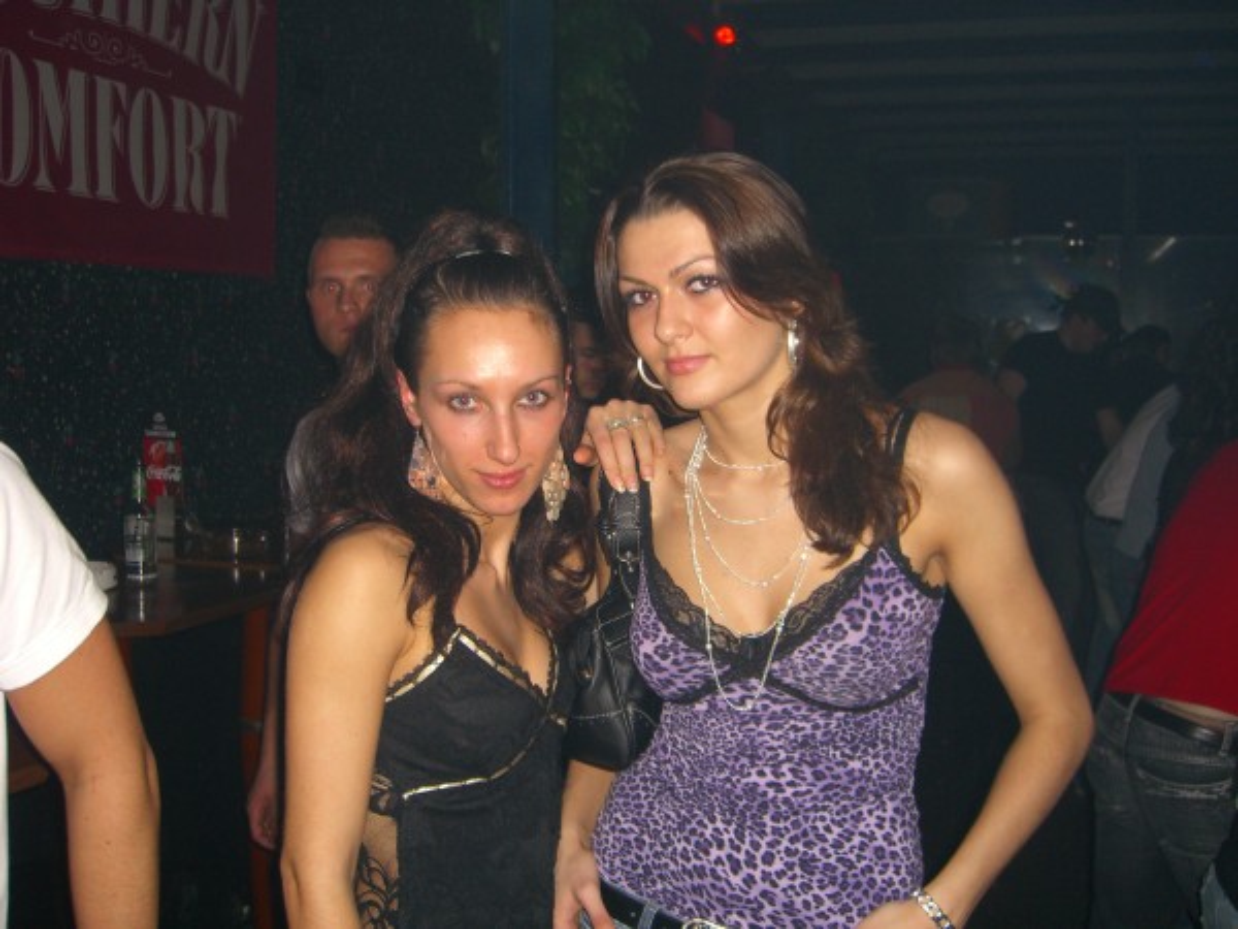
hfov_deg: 49.0
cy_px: 464
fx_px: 1359
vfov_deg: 37.7
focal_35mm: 38
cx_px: 619
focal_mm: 7.9
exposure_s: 1/60
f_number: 2.8
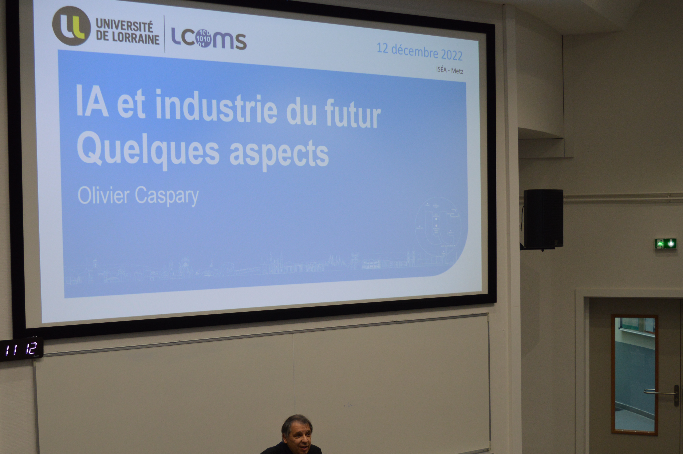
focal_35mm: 47
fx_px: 891
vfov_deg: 28.5
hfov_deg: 41.8
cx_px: 277
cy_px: 272
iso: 400
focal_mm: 24
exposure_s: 1/80
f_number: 4.5
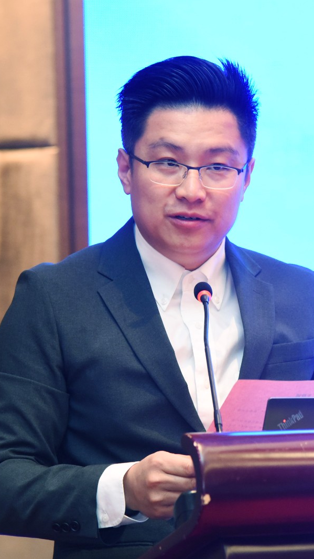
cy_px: 279
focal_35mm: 189
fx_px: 2798
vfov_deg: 11.4
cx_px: 203
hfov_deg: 6.4
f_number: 4.5
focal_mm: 120
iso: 3200
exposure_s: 1/200
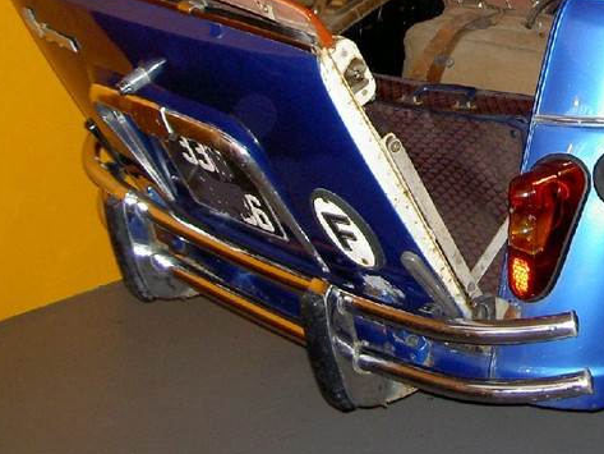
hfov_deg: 21.6
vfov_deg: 16.5
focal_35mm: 88
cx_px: 584
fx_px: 1536
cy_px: 29
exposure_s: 1/60
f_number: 2.8
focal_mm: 8
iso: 100
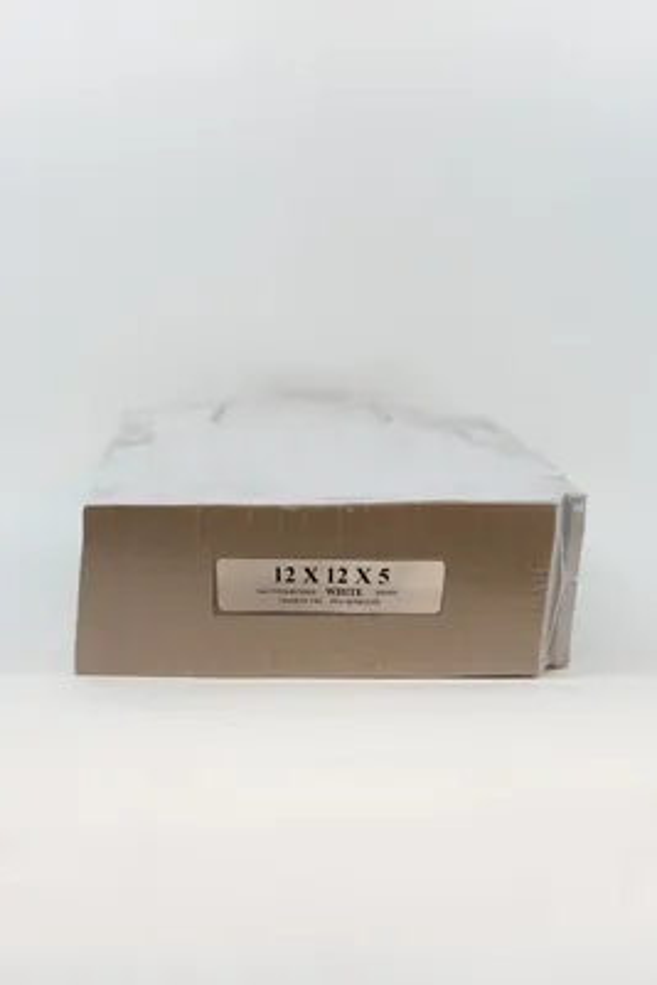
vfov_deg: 36.9
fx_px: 1477
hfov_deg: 25.1
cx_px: 328
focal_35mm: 54
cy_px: 492
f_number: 5
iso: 100
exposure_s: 1/15
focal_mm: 54
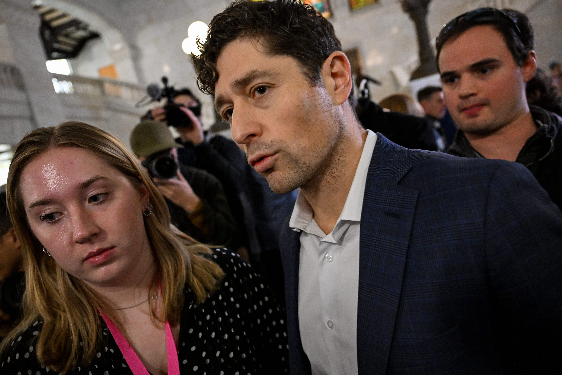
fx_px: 375
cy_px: 188
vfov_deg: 53.1
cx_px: 281
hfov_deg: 73.7
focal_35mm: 24
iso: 5000
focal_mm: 24
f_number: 3.5
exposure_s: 1/160
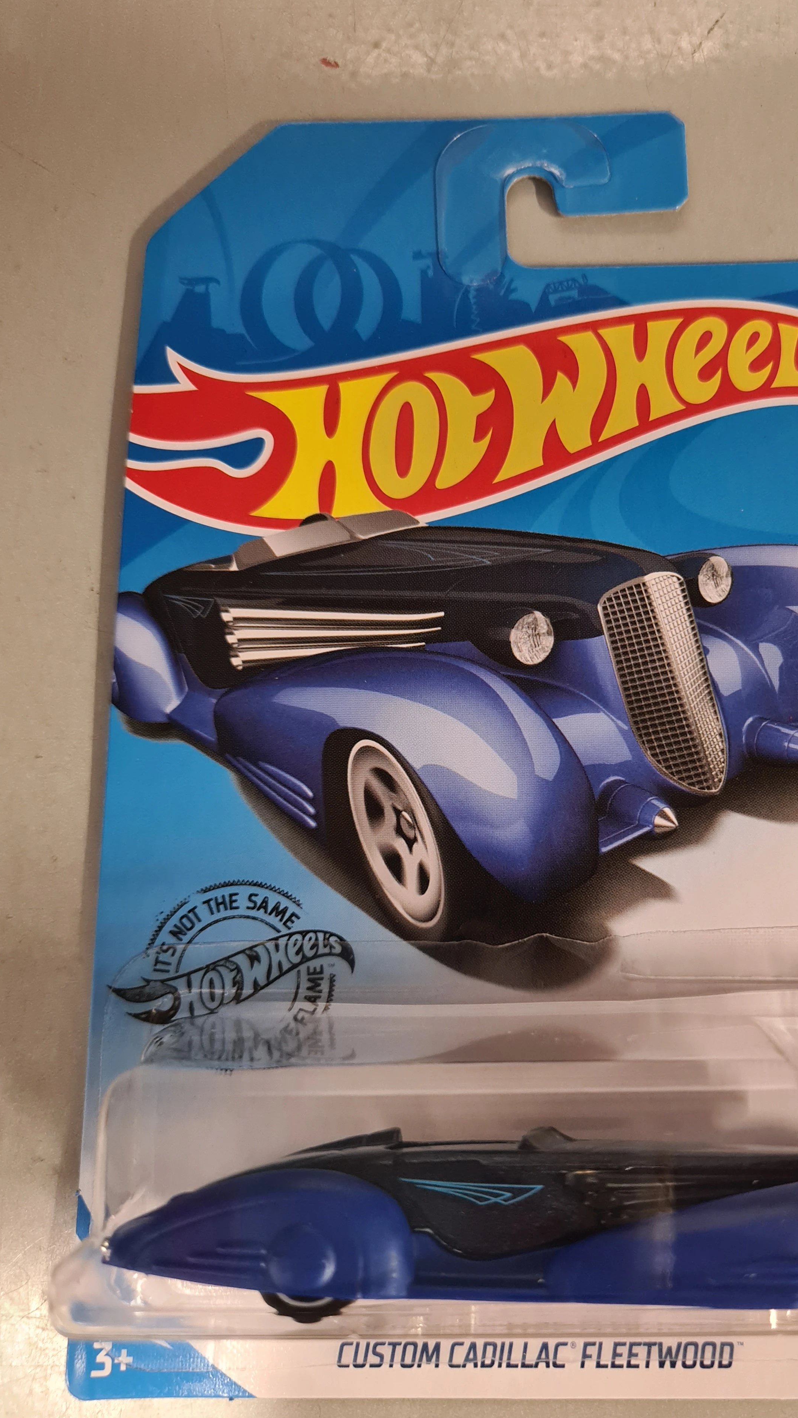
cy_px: 720
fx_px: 1129
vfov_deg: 64.3
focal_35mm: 30
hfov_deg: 38.3
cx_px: 560
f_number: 1.8
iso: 500
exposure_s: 1/33
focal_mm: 5.4
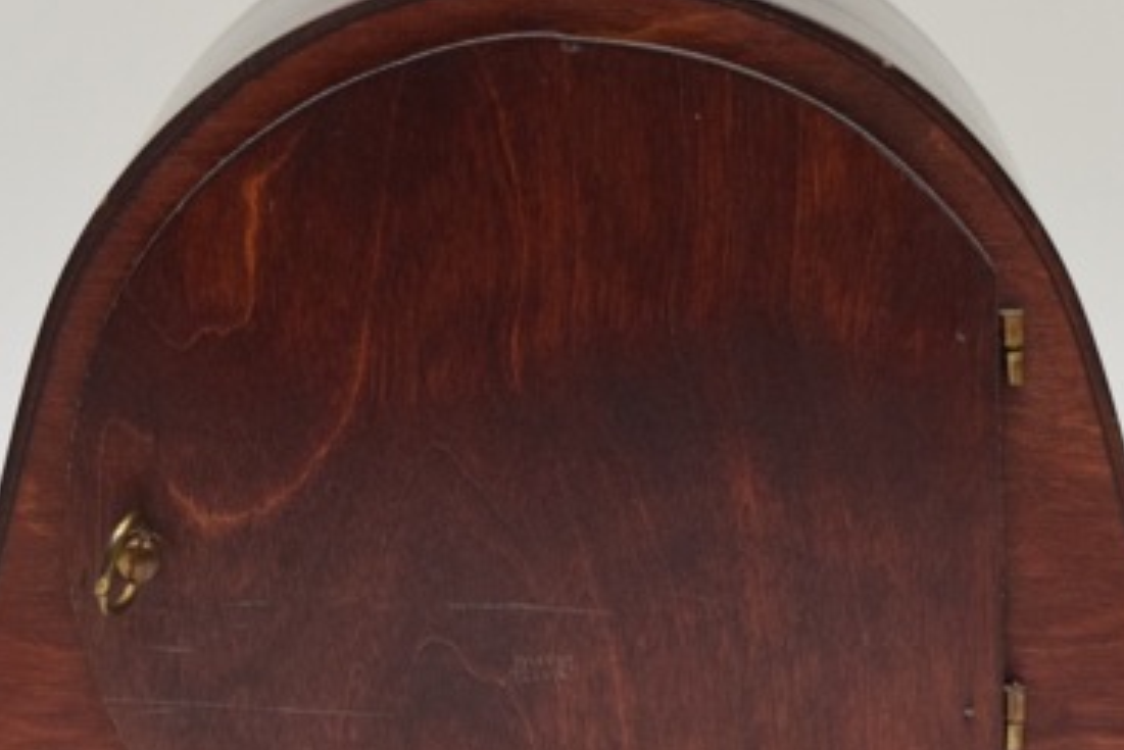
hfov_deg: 14.8
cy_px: 614
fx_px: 4341
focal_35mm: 139
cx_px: 536
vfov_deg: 9.8
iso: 800
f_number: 5.6
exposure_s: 1/100
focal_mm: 34
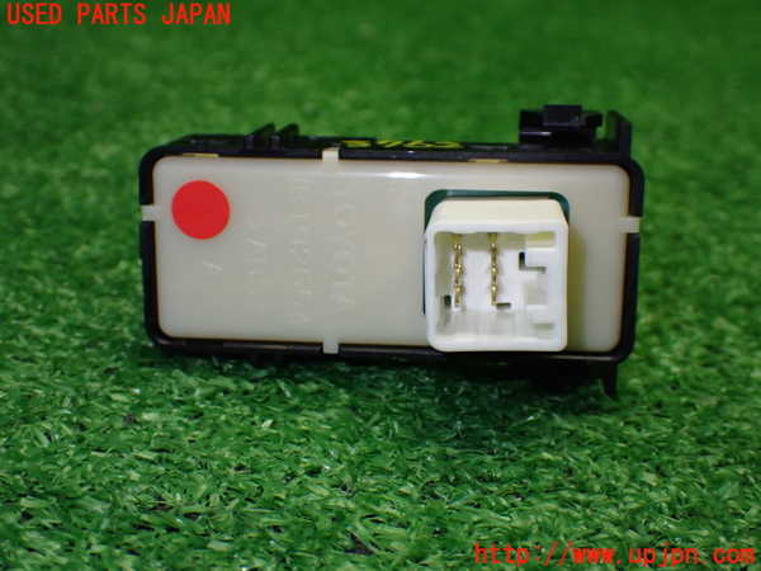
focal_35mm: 50
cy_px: 286
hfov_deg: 38.2
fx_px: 1099
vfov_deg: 29.1
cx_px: 380
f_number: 3.2
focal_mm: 9.01
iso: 800
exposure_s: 1/200
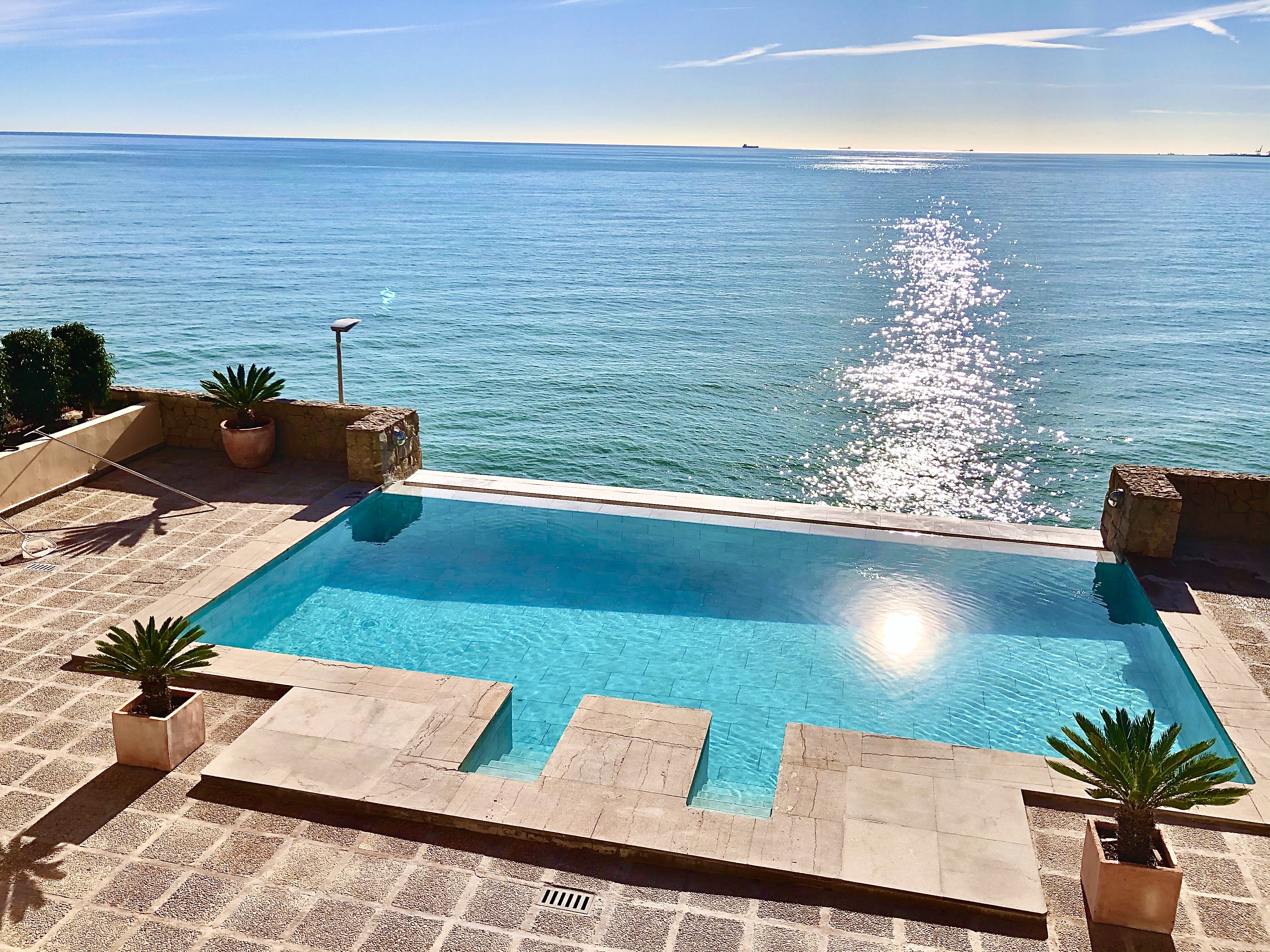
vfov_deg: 49.7
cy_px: 476
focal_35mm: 28
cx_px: 635
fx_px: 1027
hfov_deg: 63.4
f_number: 1.8
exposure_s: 1/3003
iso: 20
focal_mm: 4
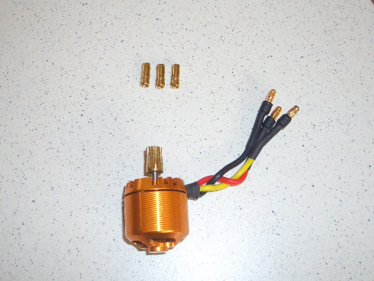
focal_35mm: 105
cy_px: 140
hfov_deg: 18.7
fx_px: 1134
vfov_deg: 14.1
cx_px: 187
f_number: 4.8
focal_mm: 17.4
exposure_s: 1/60
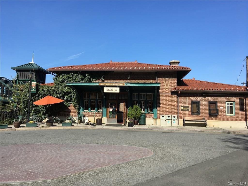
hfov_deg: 61.7
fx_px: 208
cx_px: 124
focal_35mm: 29
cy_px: 93
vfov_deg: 48.2
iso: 25
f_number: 2.2
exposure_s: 1/1326
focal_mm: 4.15
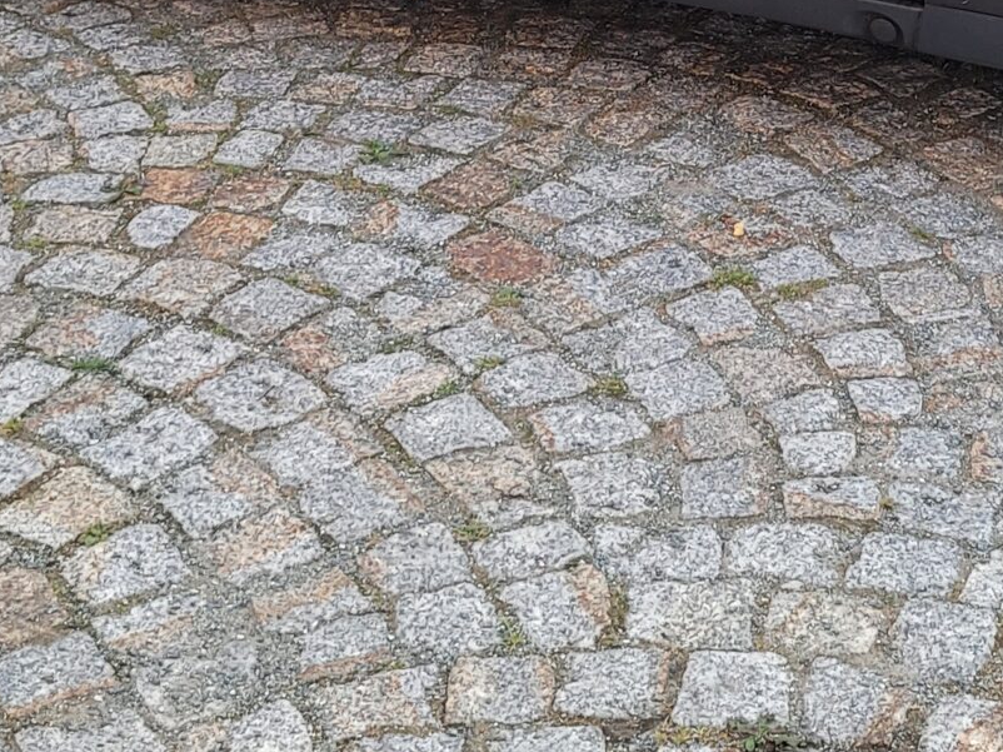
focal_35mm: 83
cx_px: 753
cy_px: -248
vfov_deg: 16.7
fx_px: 2404
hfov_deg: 23.3
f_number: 1.8
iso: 125
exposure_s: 1/100
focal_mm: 5.4
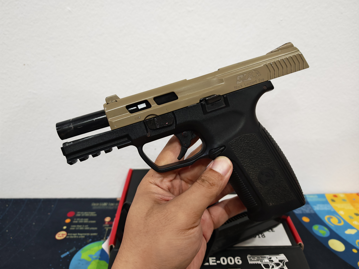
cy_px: 134
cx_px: 180
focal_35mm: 24
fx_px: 249
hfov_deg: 71.6
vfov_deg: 56.8
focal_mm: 6.83
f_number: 2
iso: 250
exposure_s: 1/50
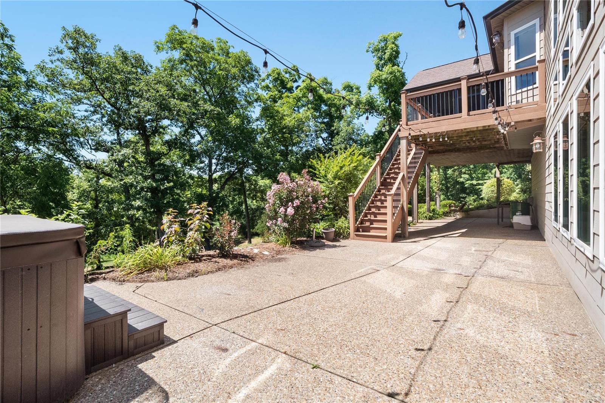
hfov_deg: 96.7
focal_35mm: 16
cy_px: 202
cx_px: 302
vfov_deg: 73.7
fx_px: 269
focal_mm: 8
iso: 400
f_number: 8
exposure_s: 1/400
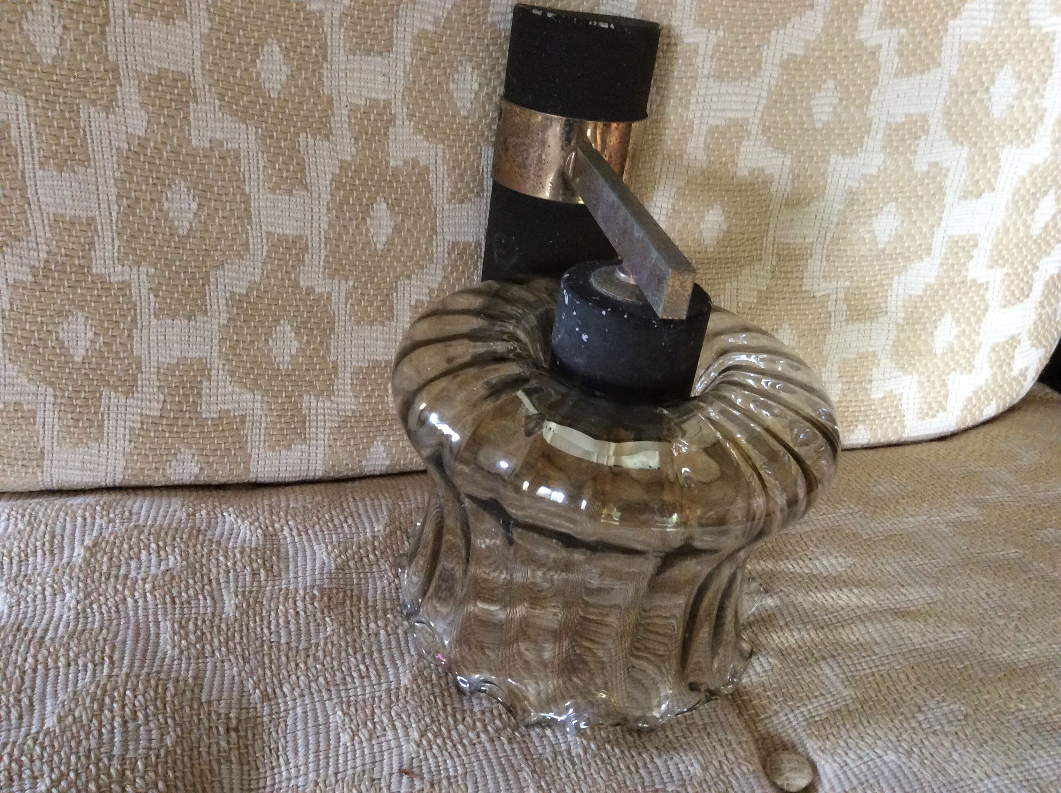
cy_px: 396
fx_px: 979
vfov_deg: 44.1
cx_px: 530
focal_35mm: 32
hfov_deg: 56.9
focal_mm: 3.3
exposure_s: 1/25
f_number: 2.4
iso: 160
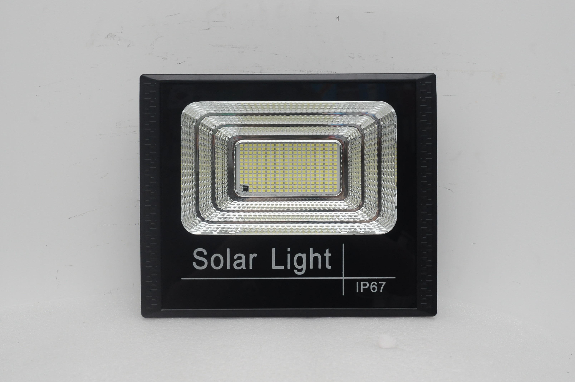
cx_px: 288
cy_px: 191
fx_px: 1196
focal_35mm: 75
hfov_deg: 27.0
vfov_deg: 18.1
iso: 1000
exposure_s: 1/100
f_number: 8
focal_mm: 50
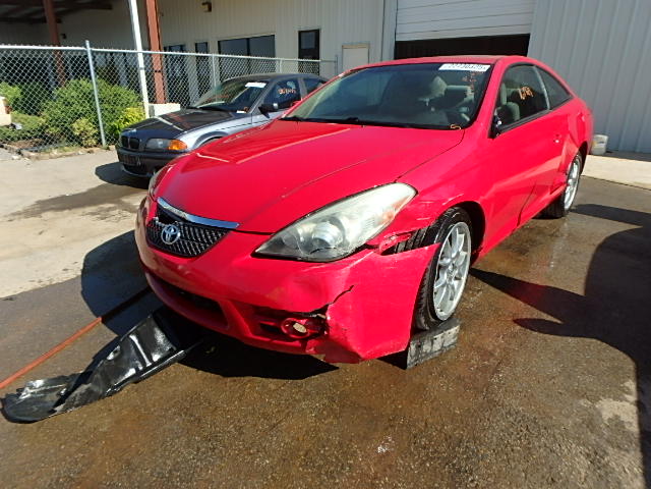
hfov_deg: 79.0
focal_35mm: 21
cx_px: 326
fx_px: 395
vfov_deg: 63.4
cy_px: 244
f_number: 6
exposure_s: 1/400
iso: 125
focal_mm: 3.7
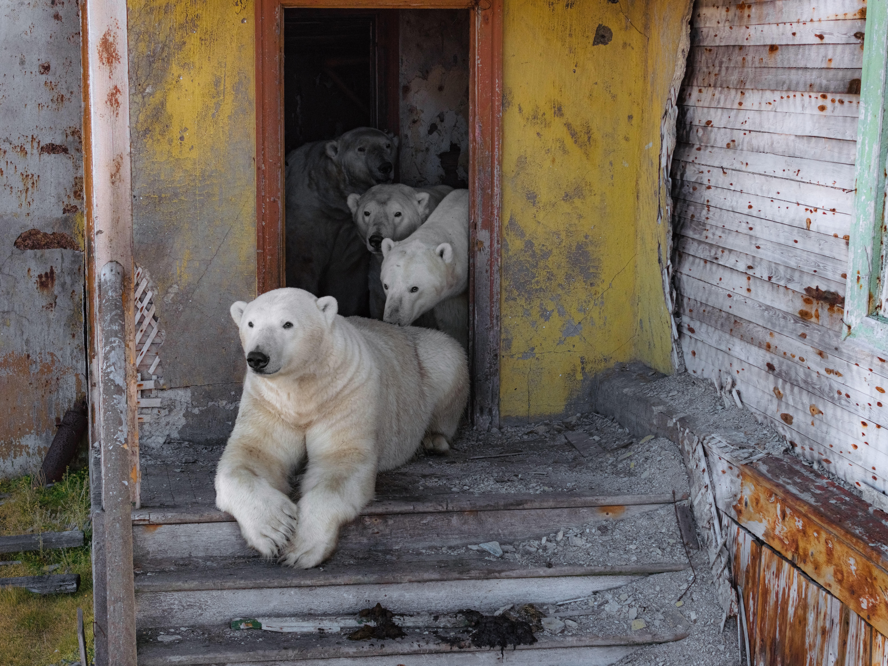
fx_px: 1796
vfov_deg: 21.0
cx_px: 444
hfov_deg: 27.8
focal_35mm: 70
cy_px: 333
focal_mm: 19.35
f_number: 2.8
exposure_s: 1/100
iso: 200
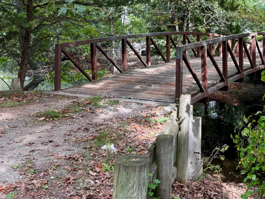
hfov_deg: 40.5
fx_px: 352
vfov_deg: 30.7
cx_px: 185
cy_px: 38
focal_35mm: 46
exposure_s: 1/389
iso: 100
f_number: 1.78
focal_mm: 6.76
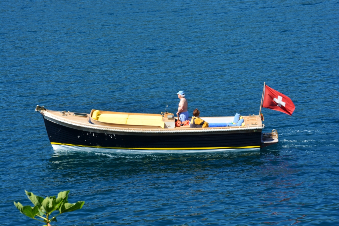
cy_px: 113
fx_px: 1384
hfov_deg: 14.0
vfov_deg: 9.3
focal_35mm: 147
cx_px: 170
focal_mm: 98
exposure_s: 1/60
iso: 200
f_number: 16
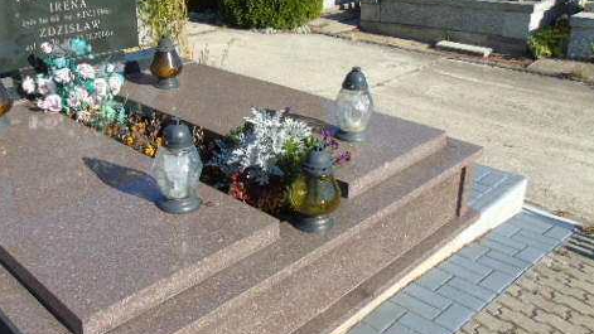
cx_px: 219
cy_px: 146
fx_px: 583
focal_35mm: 37
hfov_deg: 53.4
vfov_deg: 32.0
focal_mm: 4.4
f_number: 3.4
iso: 80
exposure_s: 1/500
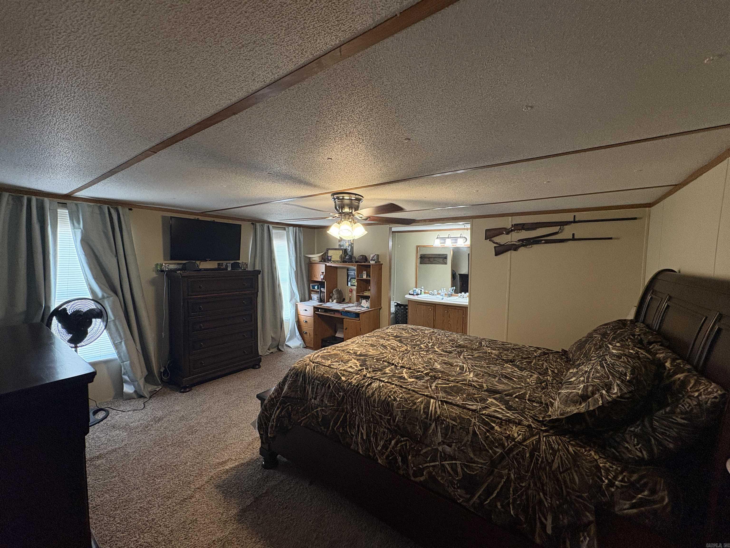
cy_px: 274
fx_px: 295
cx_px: 365
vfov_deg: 85.7
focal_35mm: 14
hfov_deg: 102.1
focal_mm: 2.22
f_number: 2.2
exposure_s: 1/60
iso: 250
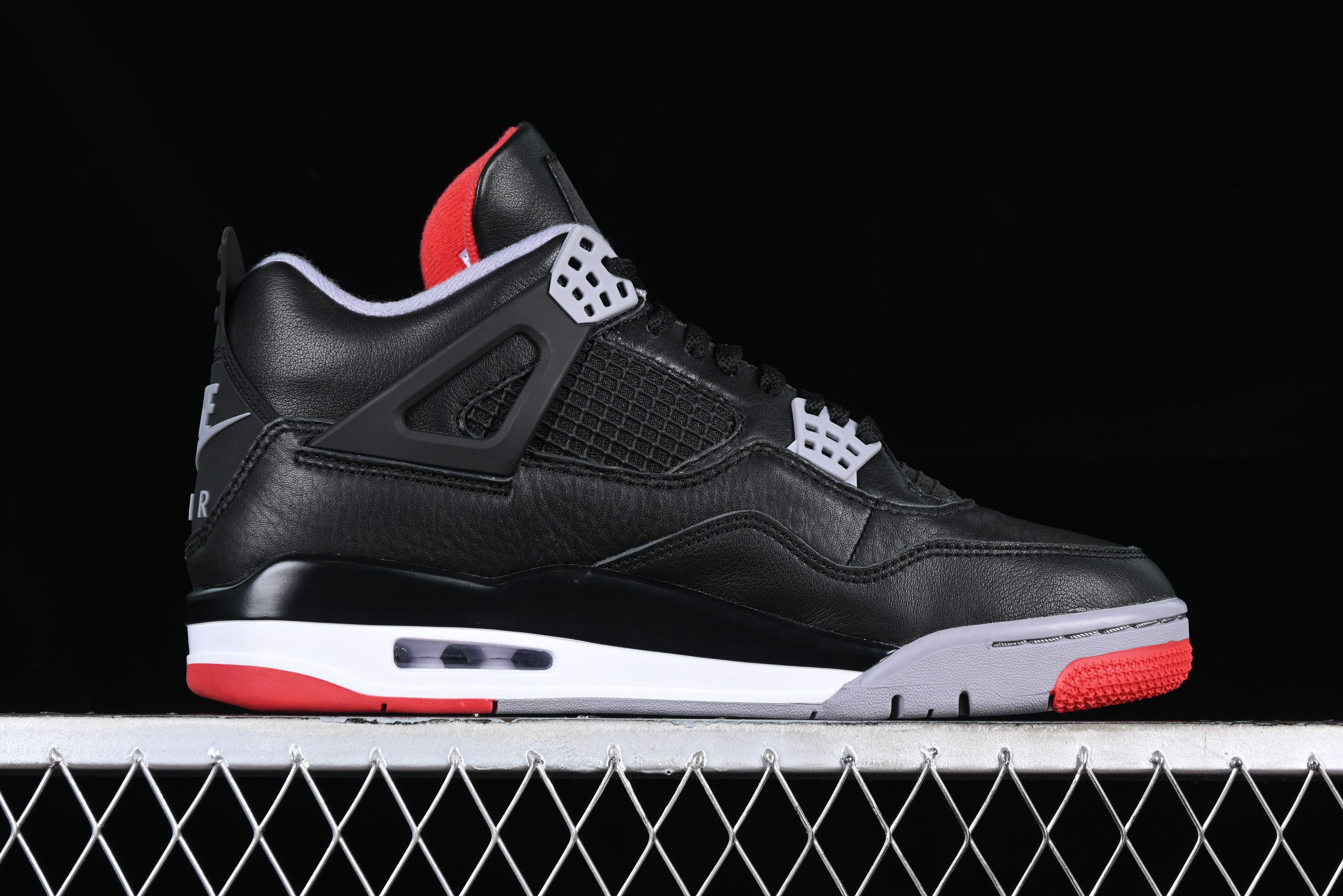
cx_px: 672
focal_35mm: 75
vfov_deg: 18.2
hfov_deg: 27.0
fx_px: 2798
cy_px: 448
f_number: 6.3
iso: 160
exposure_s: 1/60
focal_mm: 50
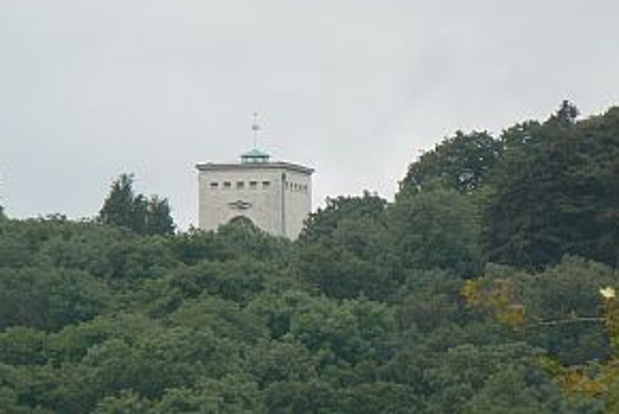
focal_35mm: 542
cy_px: 219
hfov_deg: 3.8
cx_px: 318
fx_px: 9329
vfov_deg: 2.5
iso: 80
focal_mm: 72
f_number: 5.6
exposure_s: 1/400
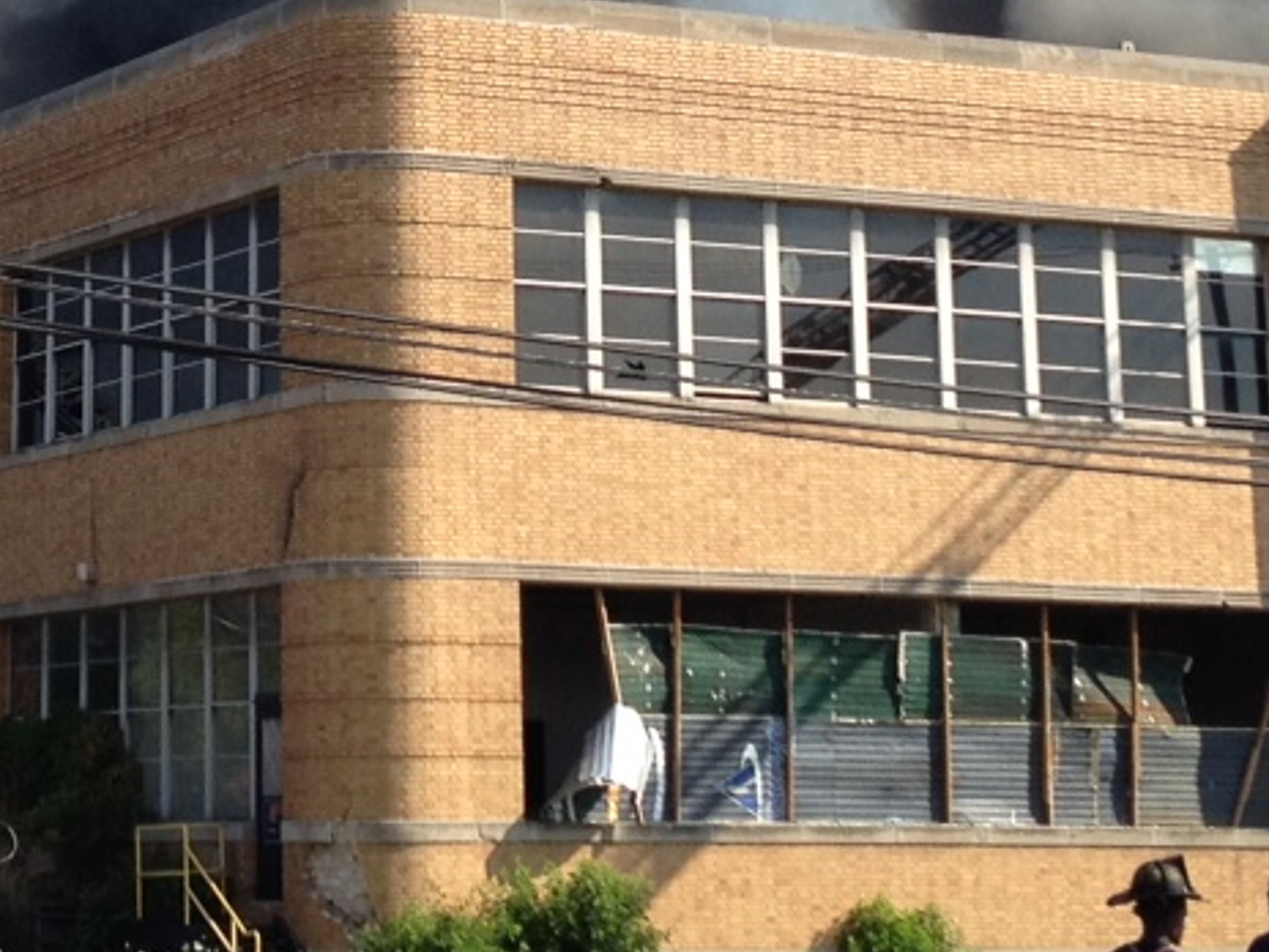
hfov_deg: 15.9
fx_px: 4509
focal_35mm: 123
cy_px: -208
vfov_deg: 11.8
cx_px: 306
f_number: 2.4
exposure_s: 1/1062
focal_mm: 4.28
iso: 64
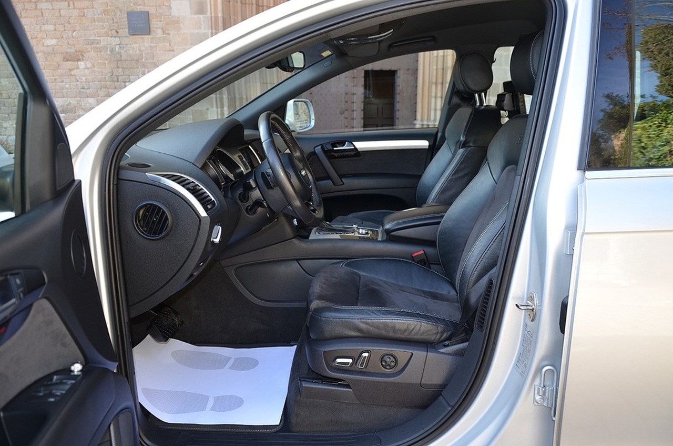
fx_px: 504
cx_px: 336
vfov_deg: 47.7
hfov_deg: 67.5
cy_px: 223
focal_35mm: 27
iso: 200
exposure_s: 1/125
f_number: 3.5
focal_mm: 18
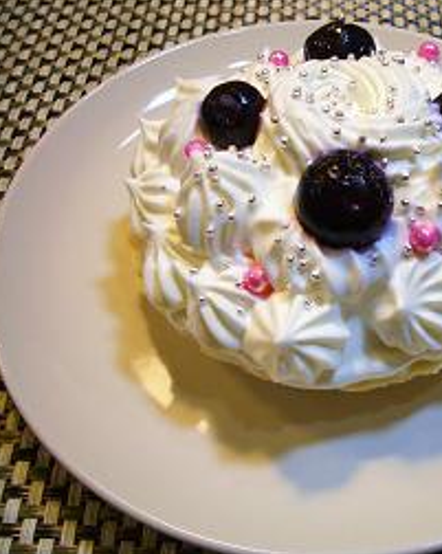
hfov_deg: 31.4
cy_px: 281
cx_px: 334
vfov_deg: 39.6
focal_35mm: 47
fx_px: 770
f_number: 2.6
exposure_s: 1/60
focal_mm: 5.8
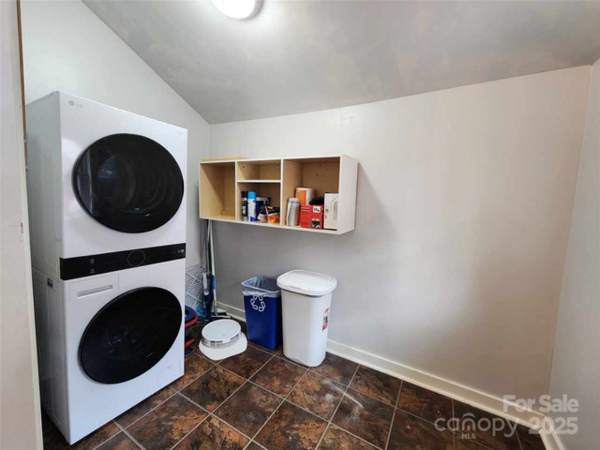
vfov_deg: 89.9
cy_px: 225
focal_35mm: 13
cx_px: 300
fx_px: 225
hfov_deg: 106.2
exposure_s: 1/60
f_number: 2.2
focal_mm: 2.2
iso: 320
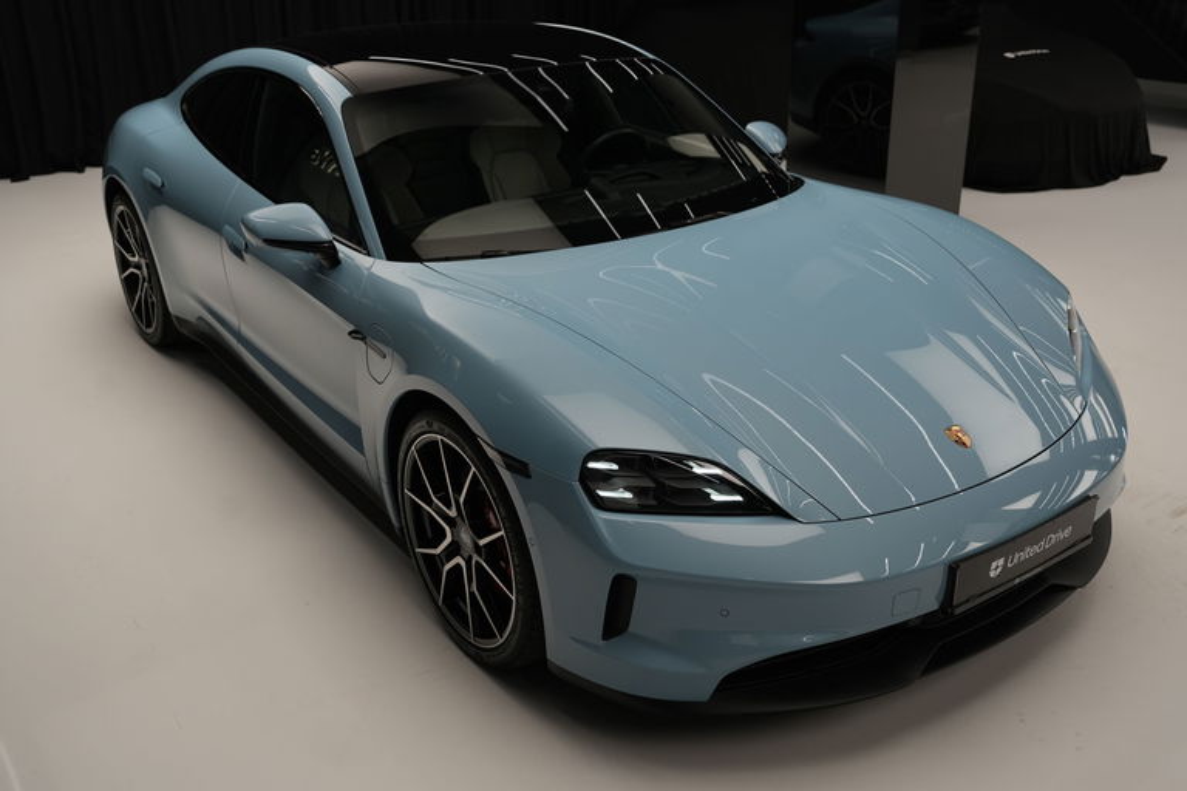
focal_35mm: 35
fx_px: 1154
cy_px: 396
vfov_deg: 37.9
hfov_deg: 54.4
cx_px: 594
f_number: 4
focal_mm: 35
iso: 500
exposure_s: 1/60
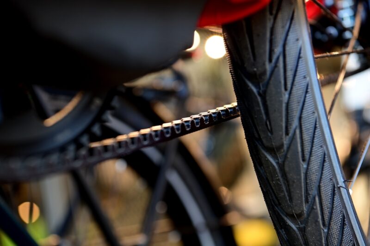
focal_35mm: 70
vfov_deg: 19.4
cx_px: 185
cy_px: 123
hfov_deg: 28.8
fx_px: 719
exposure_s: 1/50
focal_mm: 70
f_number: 5.6
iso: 1000
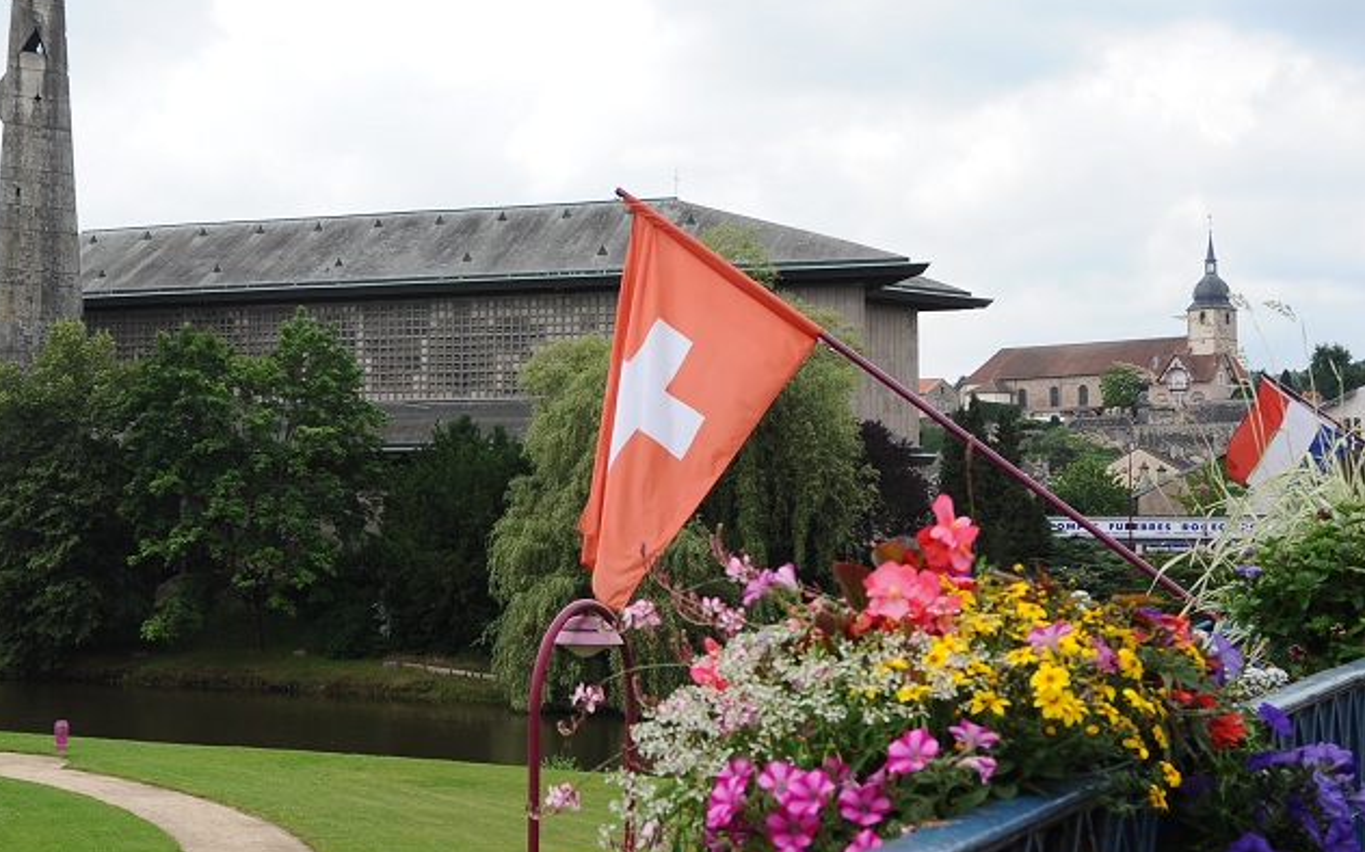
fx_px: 2306
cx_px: 383
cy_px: 355
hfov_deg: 32.5
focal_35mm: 62
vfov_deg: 20.9
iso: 400
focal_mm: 32
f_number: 10
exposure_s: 1/400
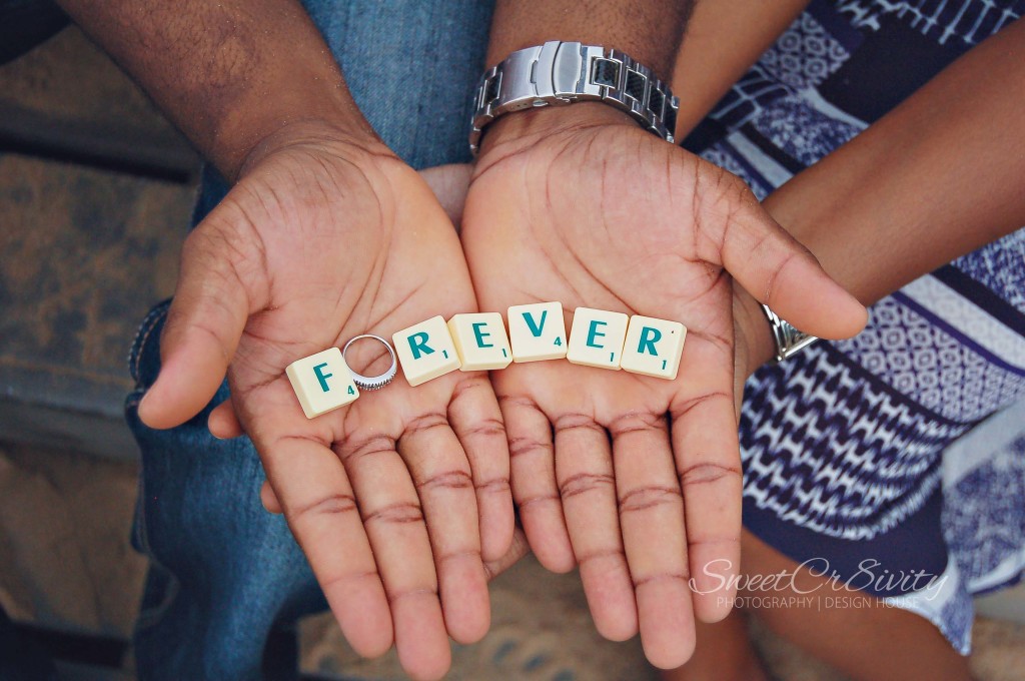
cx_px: 512
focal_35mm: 57
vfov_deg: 23.7
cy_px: 340
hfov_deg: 35.1
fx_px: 1621
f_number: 5
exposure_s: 1/4000
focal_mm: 38
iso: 560
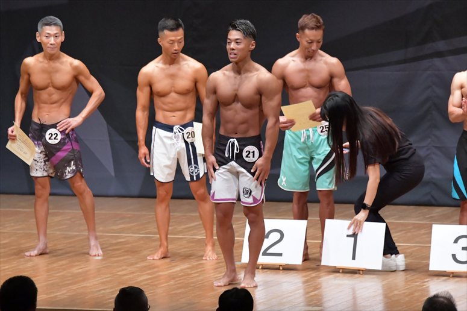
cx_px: 234
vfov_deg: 4.8
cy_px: 156
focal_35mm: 285
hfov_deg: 7.2
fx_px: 3695
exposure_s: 1/400
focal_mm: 190
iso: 8000
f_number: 5.6
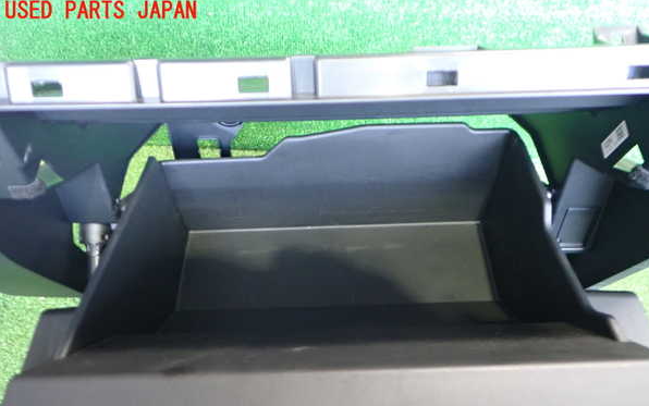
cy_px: 243
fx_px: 566
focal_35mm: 32
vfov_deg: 39.3
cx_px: 326
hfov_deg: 59.6
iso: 800
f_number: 2.3
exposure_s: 1/25
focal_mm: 5.4
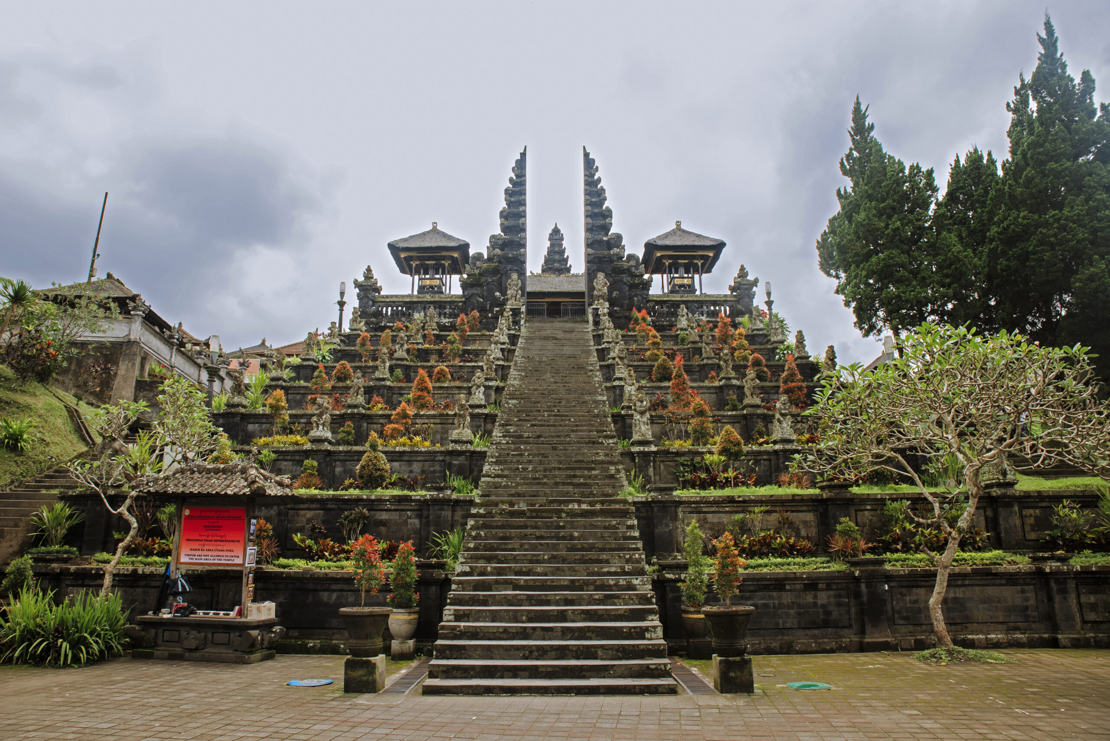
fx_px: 740
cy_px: 370
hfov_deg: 73.7
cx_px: 555
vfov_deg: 53.2
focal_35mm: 24
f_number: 5.6
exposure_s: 1/200
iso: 100
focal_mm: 24
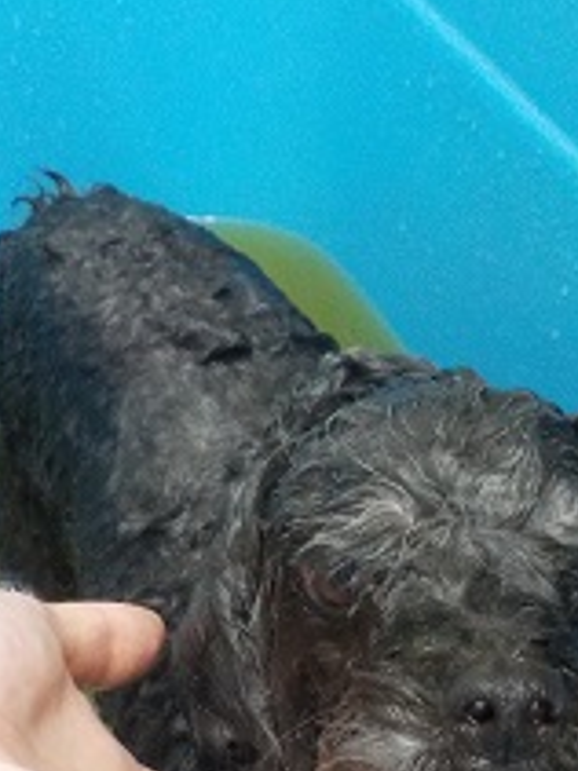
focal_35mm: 57
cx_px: 391
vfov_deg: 33.1
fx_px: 1270
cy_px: 588
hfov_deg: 25.5
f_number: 3.3
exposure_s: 1/30
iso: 800
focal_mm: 4.1
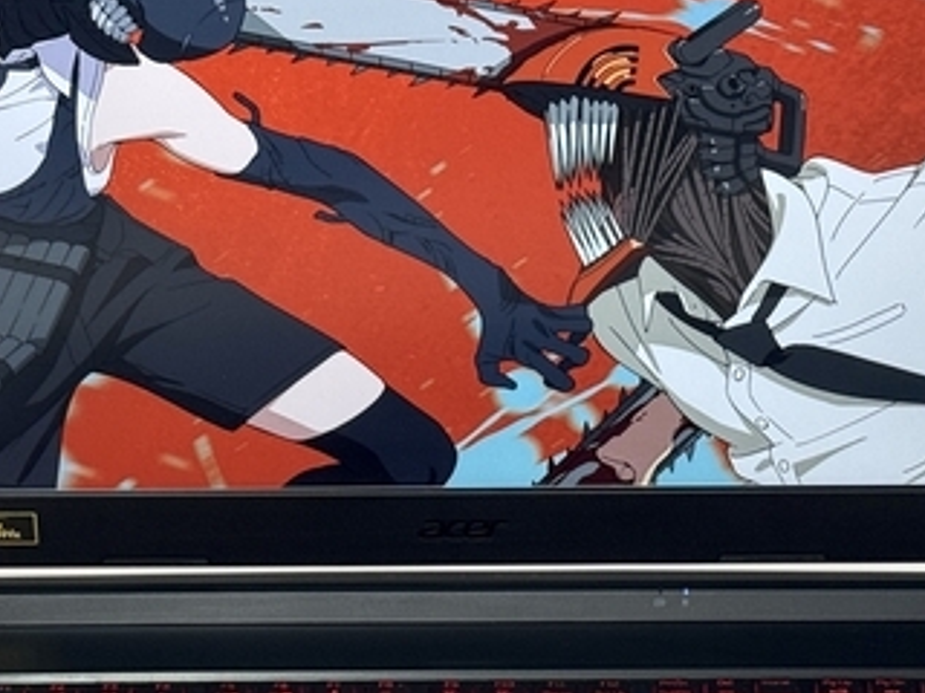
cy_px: 569
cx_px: 442
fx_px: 3207
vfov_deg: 12.3
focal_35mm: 120
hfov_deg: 16.4
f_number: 1.78
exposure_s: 1/100
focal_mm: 6.76
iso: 80
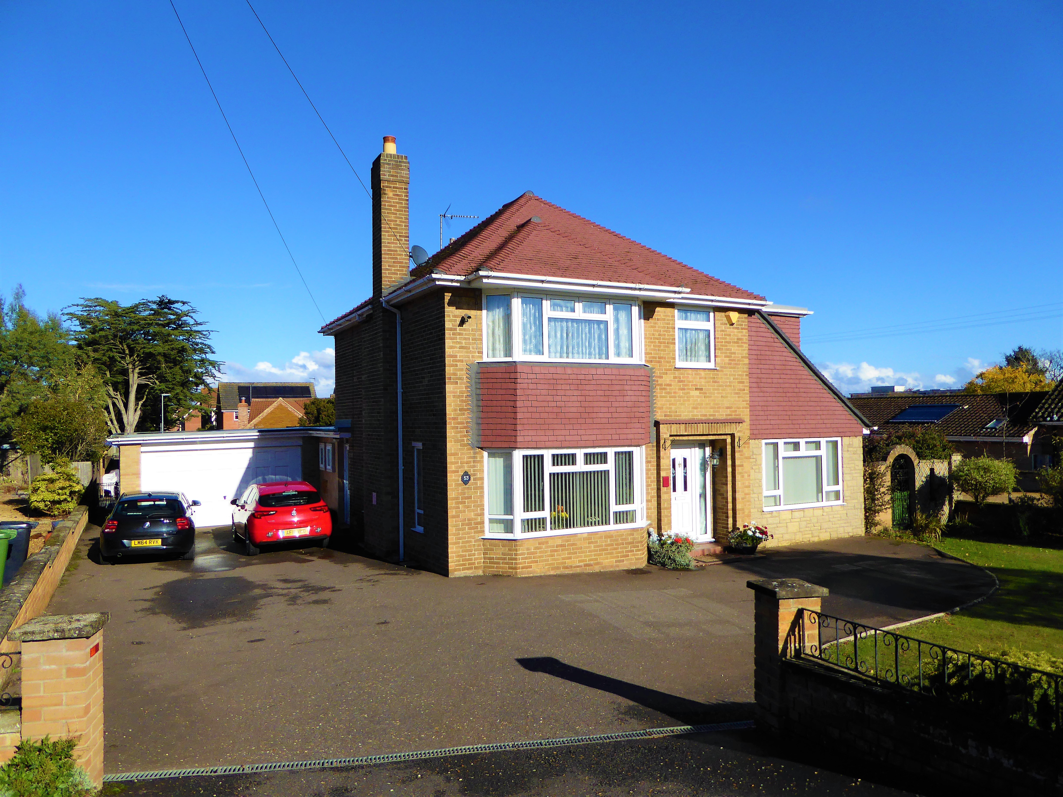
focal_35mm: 25
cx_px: 532
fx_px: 768
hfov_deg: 69.4
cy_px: 398
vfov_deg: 54.9
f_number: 3.3
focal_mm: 4.3
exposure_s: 1/1300
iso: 100
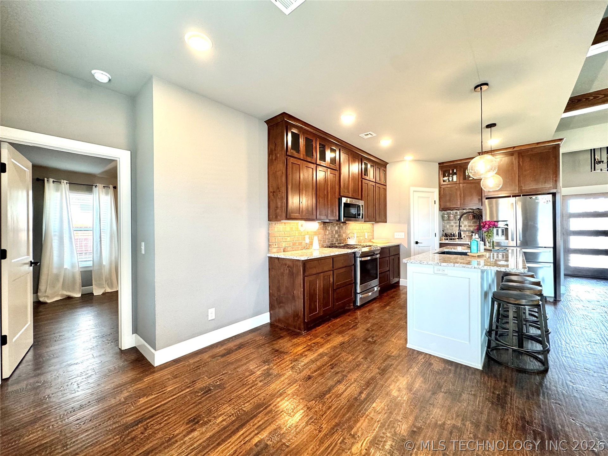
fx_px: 246
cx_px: 304
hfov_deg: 102.1
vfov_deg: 85.7
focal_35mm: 14
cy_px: 228
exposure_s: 1/60
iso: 160
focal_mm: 2.22
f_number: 2.2
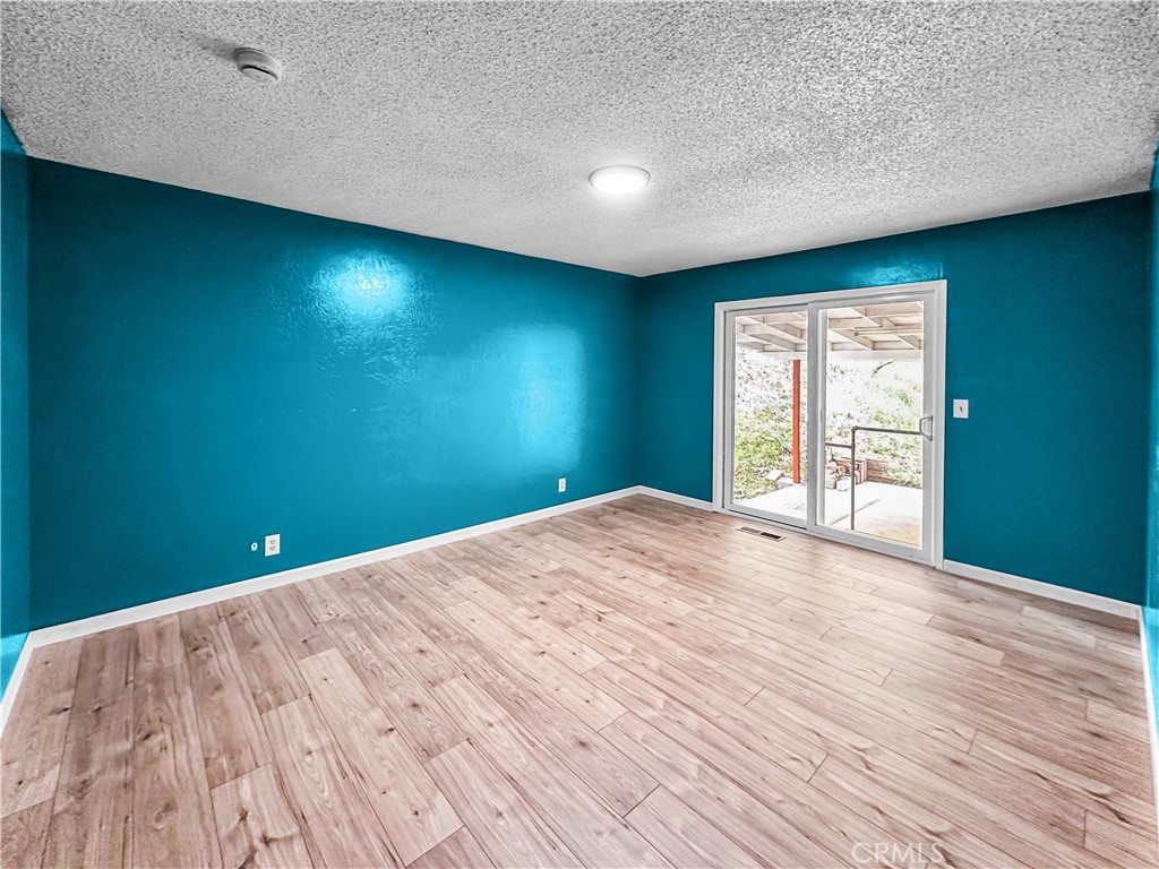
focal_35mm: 14
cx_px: 580
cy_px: 434
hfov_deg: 102.1
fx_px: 469
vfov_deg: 85.7
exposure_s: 1/60
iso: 500
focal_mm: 2.22
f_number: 2.2
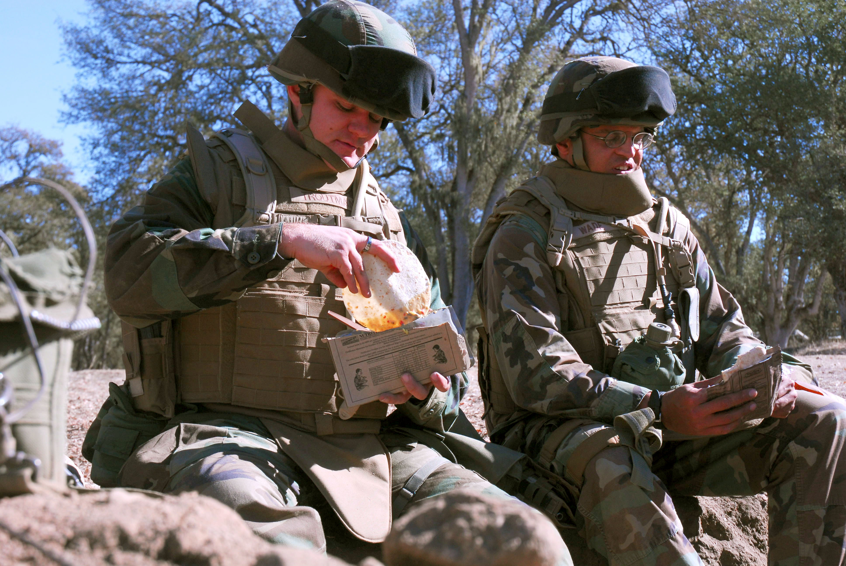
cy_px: 283
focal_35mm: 57
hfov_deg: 35.0
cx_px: 423
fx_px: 1341
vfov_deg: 23.8
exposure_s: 1/400
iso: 250
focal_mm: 38
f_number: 8
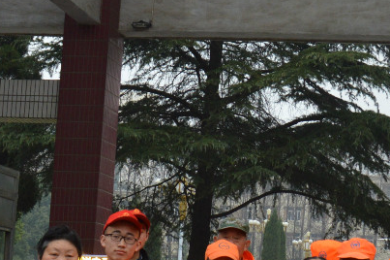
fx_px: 1158
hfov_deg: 18.6
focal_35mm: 107
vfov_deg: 12.8
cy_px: 139
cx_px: 389
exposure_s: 1/125
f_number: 5.6
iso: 400
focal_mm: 18
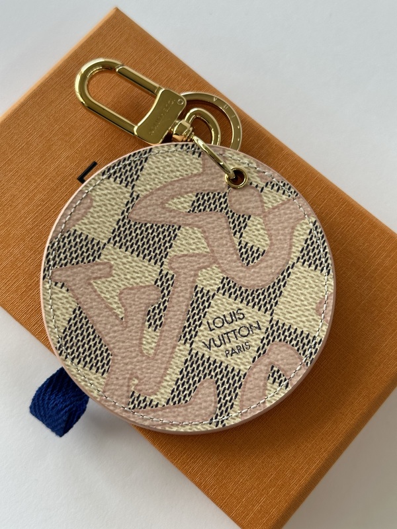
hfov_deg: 30.3
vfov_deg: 39.7
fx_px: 734
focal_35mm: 48
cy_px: 264
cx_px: 198
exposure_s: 1/189
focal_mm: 6.86
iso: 50
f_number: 1.78
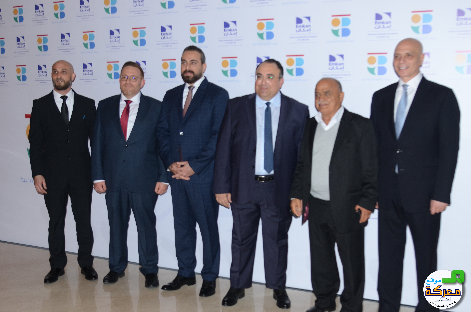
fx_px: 529
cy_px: 156
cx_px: 236
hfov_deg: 48.0
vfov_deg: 32.9
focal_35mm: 40
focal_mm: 27
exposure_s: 1/250
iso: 500
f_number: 4.5
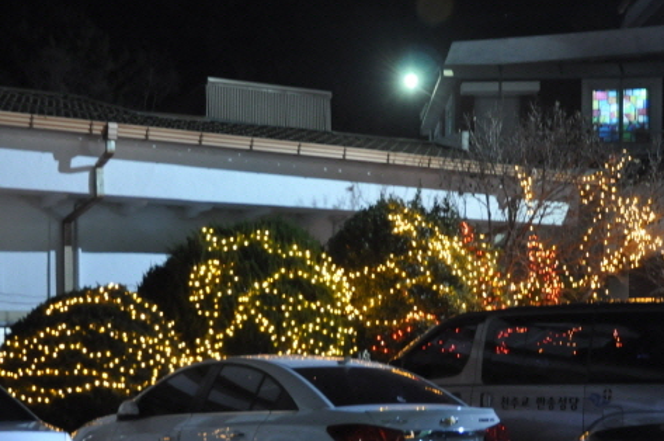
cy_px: 343
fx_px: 1308
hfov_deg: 28.4
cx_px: 268
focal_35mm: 71
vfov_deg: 19.0
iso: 1100
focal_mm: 28
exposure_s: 1/8
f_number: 4
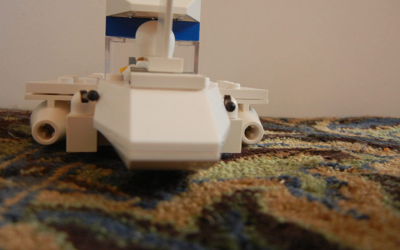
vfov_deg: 34.4
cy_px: 110
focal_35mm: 37
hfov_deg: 52.7
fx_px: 403
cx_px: 203
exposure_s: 1/4.9
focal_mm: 6.2
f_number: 3.6
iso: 400
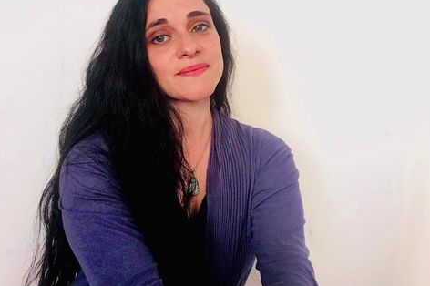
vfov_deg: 37.7
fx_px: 418
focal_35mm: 35
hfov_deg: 54.5
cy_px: 121
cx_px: 210
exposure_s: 1/33
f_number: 2.4
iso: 100
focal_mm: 2.15
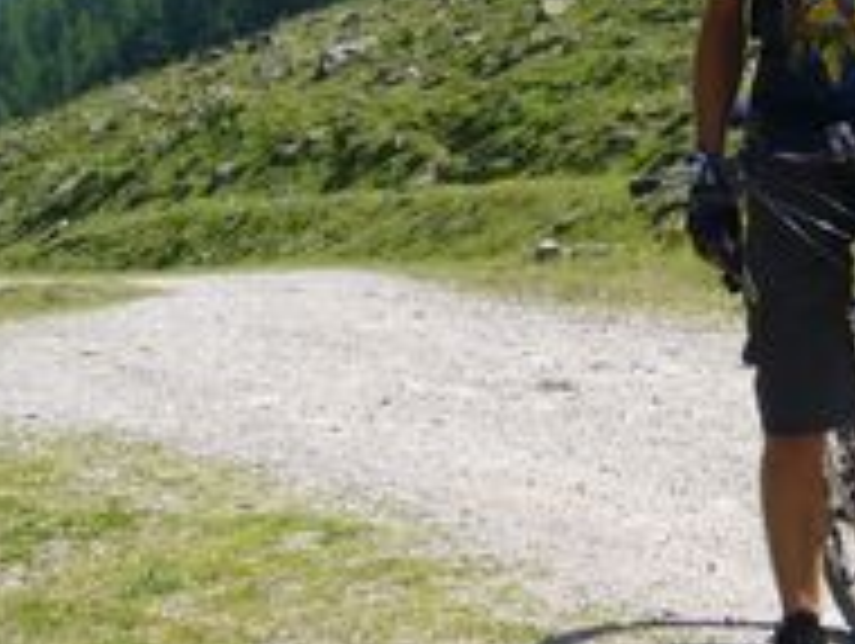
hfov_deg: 18.6
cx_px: 630
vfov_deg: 14.0
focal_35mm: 105
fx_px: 2597
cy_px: 108
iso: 80
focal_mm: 8.3
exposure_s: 1/160
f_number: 6.7
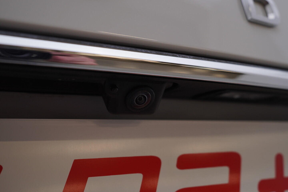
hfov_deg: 53.1
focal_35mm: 36
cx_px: 144
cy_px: 96
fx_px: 288
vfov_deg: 36.9
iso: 125
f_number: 4
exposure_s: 1/80
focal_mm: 24
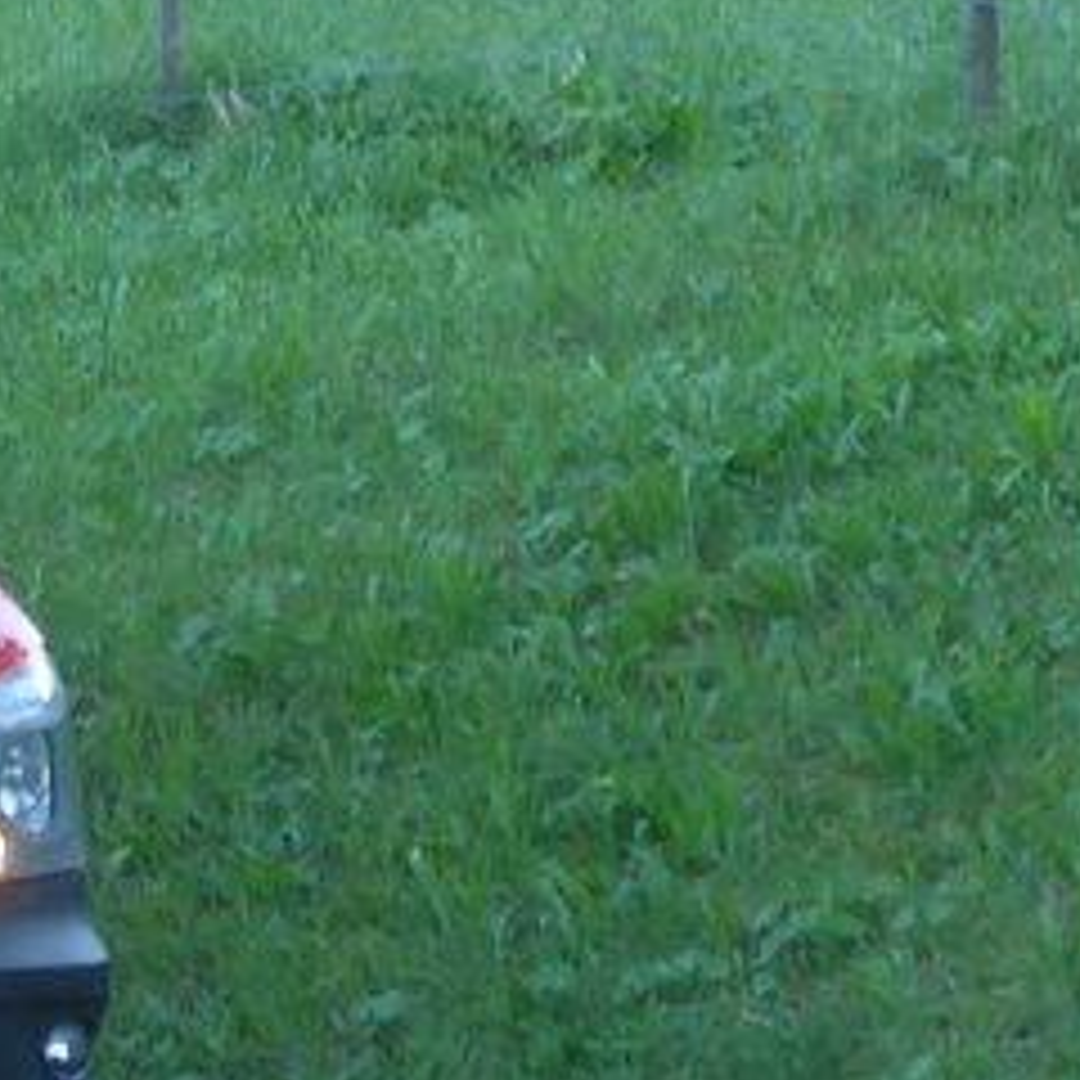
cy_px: 27
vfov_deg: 4.9
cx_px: -1494
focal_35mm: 354
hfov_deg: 4.8
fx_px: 12496
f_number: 4.4
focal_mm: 16
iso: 250
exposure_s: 1/80
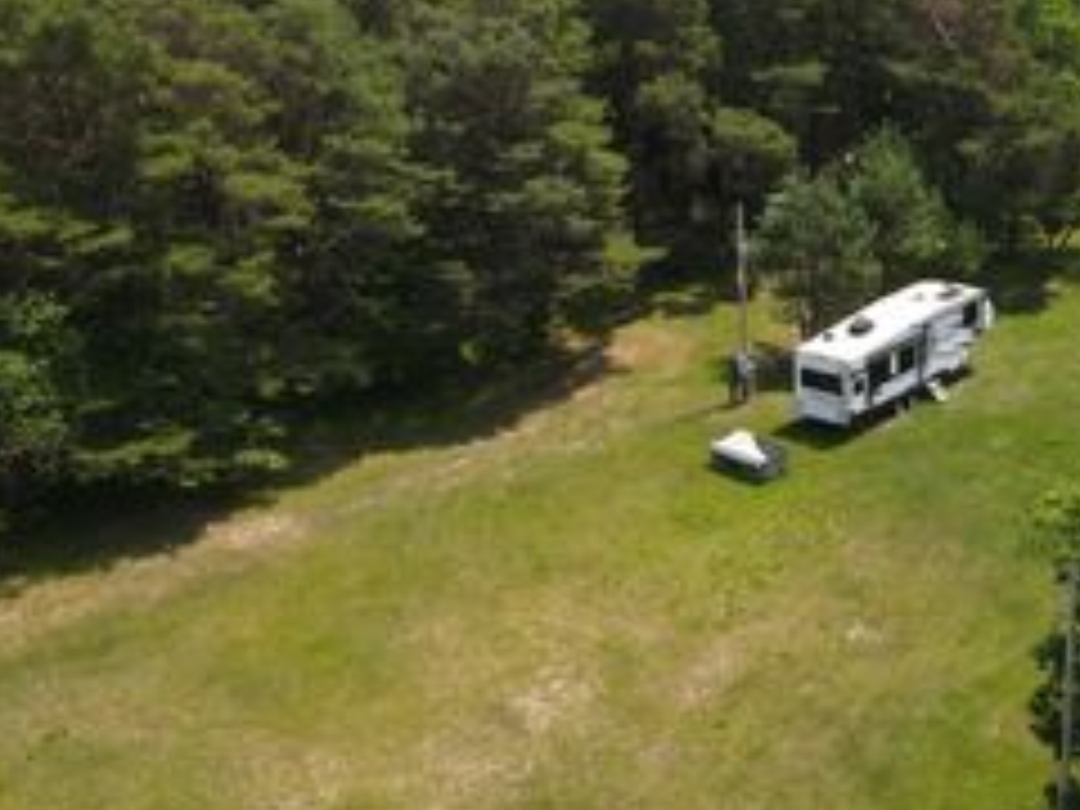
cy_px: 380
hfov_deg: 37.4
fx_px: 1560
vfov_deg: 29.1
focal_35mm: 50
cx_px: 792
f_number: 2.8
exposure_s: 1/500
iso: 100
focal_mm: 4.5
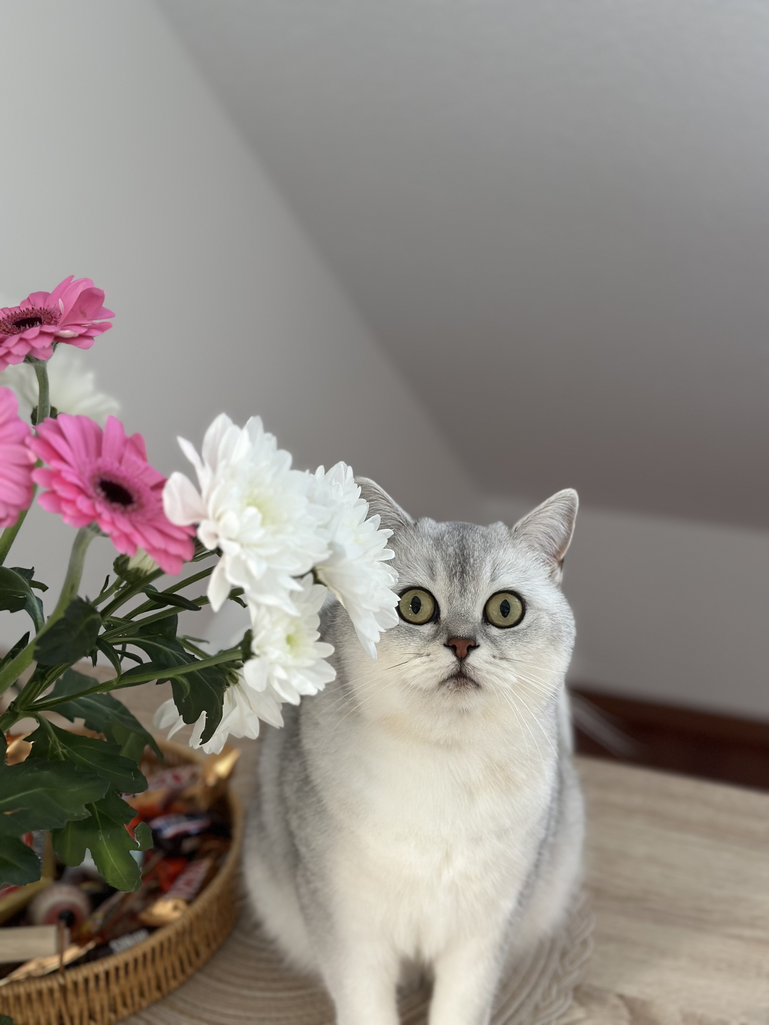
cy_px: 512
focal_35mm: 48
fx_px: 1422
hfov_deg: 30.3
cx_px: 384
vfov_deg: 39.7
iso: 160
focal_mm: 6.86
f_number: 1.78
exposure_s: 1/60
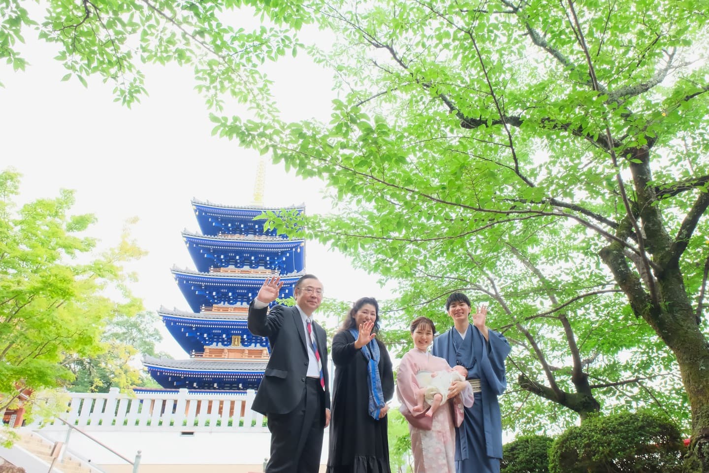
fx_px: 473
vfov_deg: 53.1
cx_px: 354
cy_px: 236
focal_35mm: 24
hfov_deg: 73.7
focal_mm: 16
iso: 1600
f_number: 8
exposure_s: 1/125
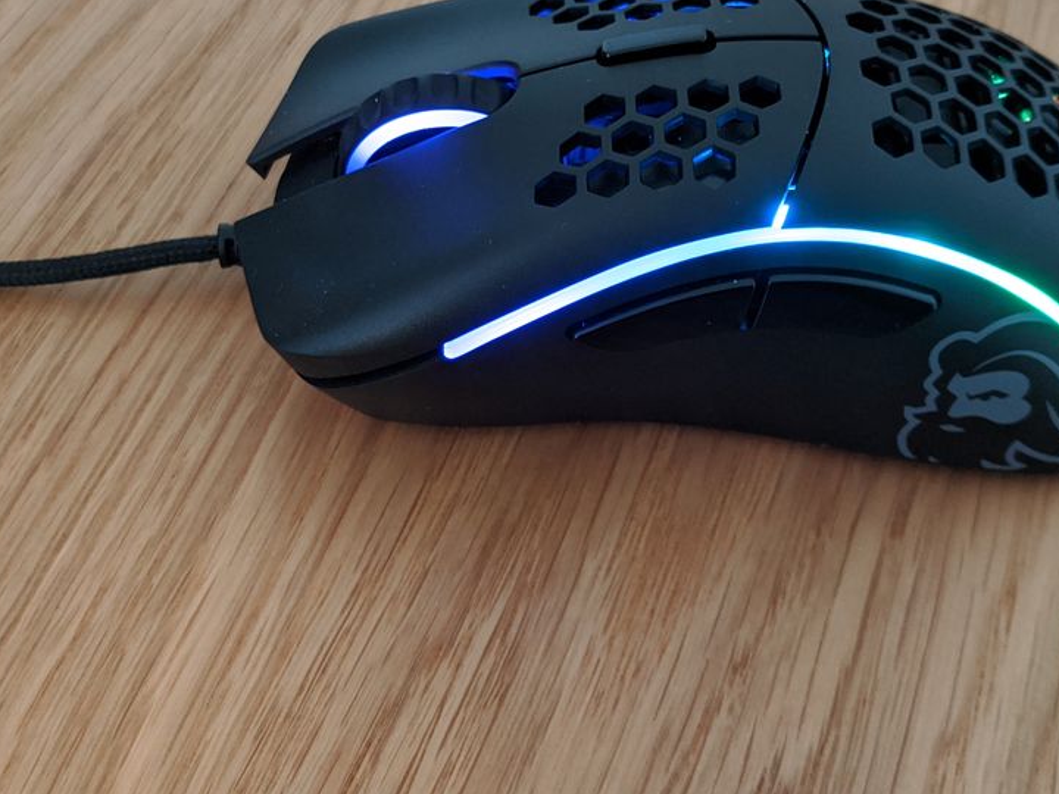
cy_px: 259
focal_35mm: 45
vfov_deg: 31.9
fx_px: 1377
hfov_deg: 42.0
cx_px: 610
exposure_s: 1/30
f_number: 1.8
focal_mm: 4.44
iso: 218
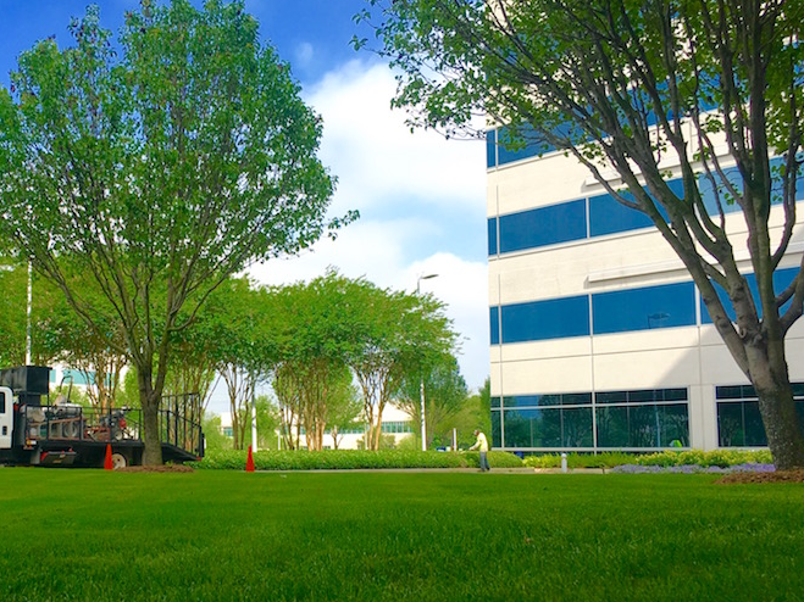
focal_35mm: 44
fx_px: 1022
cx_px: 198
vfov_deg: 32.8
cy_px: 341
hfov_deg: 41.6
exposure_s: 1/620
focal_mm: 4.15
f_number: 2.2
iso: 25
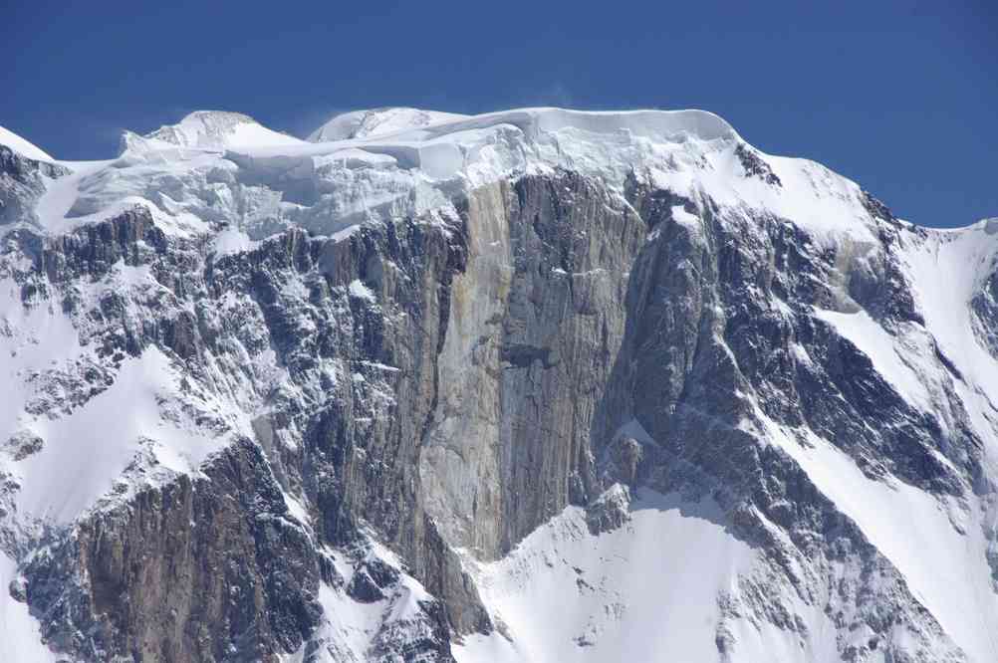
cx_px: 499
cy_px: 332
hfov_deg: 9.6
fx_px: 5927
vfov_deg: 6.4
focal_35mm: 214
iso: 100
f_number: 11
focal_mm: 142.5
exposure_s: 1/180
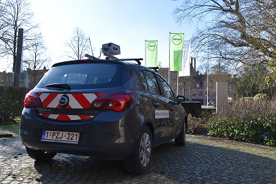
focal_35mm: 33
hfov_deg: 57.2
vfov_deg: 40.0
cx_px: 138
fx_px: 253
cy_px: 92
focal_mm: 22
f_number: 8
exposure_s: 1/250
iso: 200
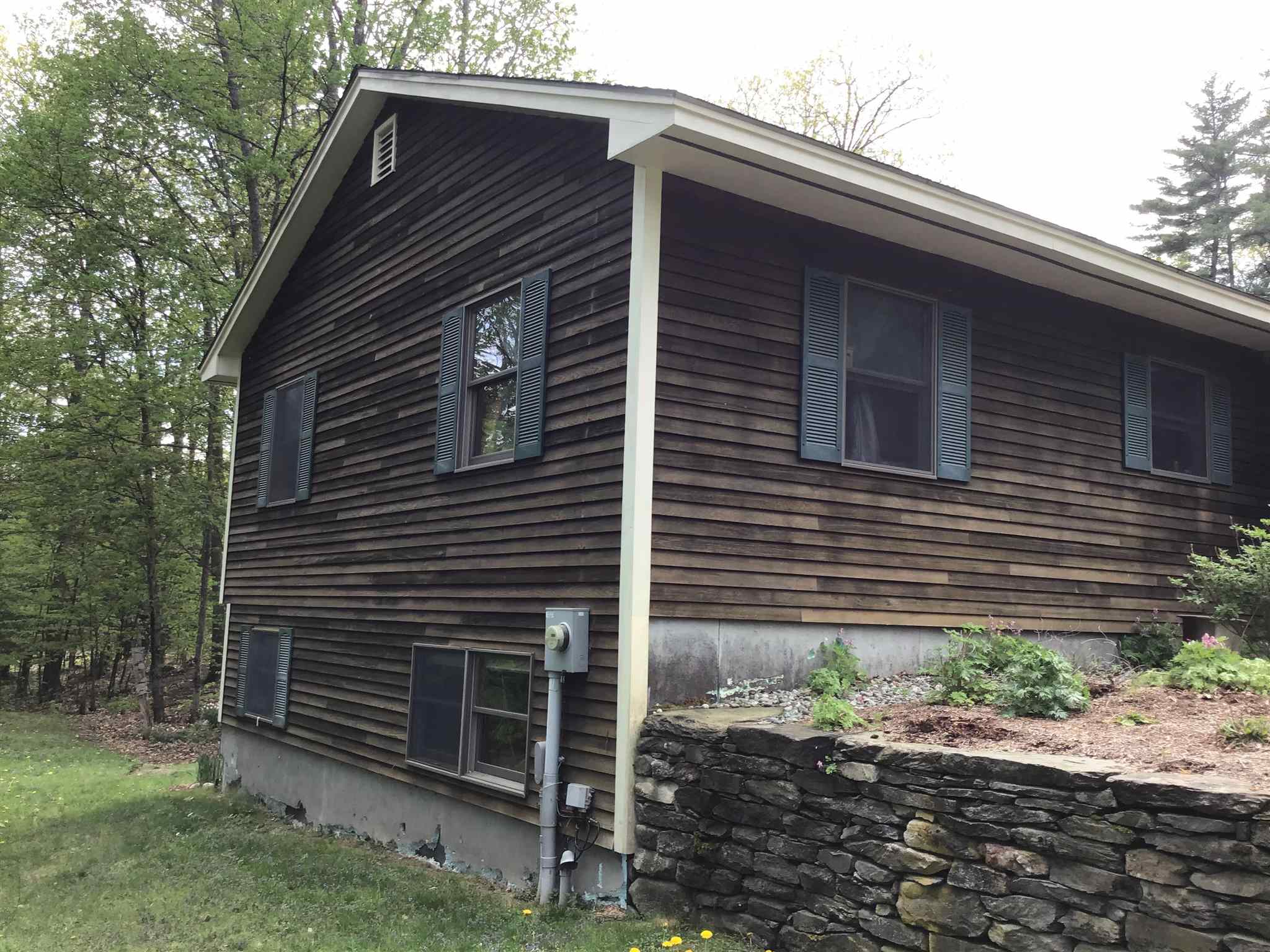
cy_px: 476
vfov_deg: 45.4
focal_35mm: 31
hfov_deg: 58.4
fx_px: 1137
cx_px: 635
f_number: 2.4
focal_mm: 3.3
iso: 25
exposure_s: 1/190
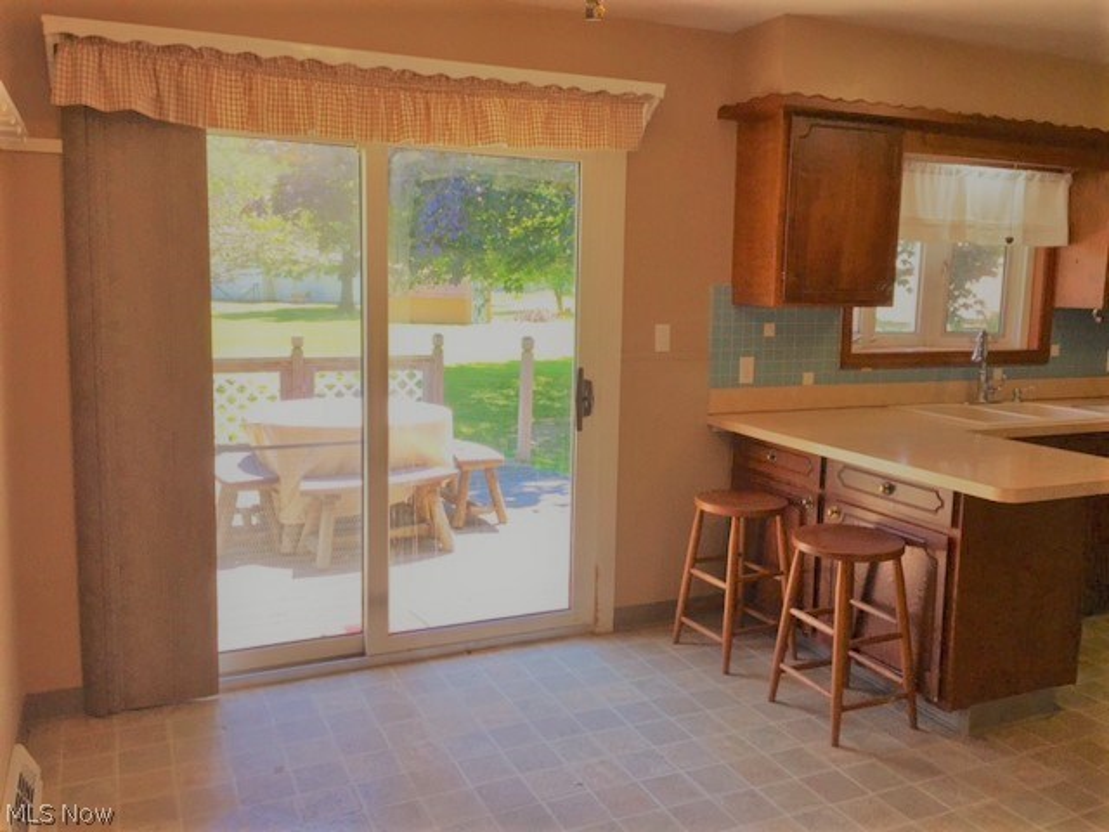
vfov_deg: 48.2
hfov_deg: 61.7
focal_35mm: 29
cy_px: 416
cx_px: 554
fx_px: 929
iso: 40
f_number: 2.2
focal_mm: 4.15
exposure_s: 1/120
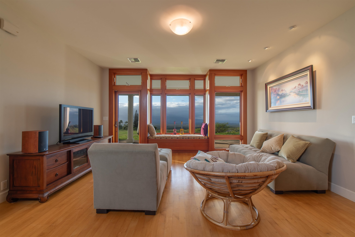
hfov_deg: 100.4
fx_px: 148
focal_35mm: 15
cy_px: 118
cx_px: 178
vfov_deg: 77.3
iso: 160
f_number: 10
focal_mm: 15
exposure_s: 1/250
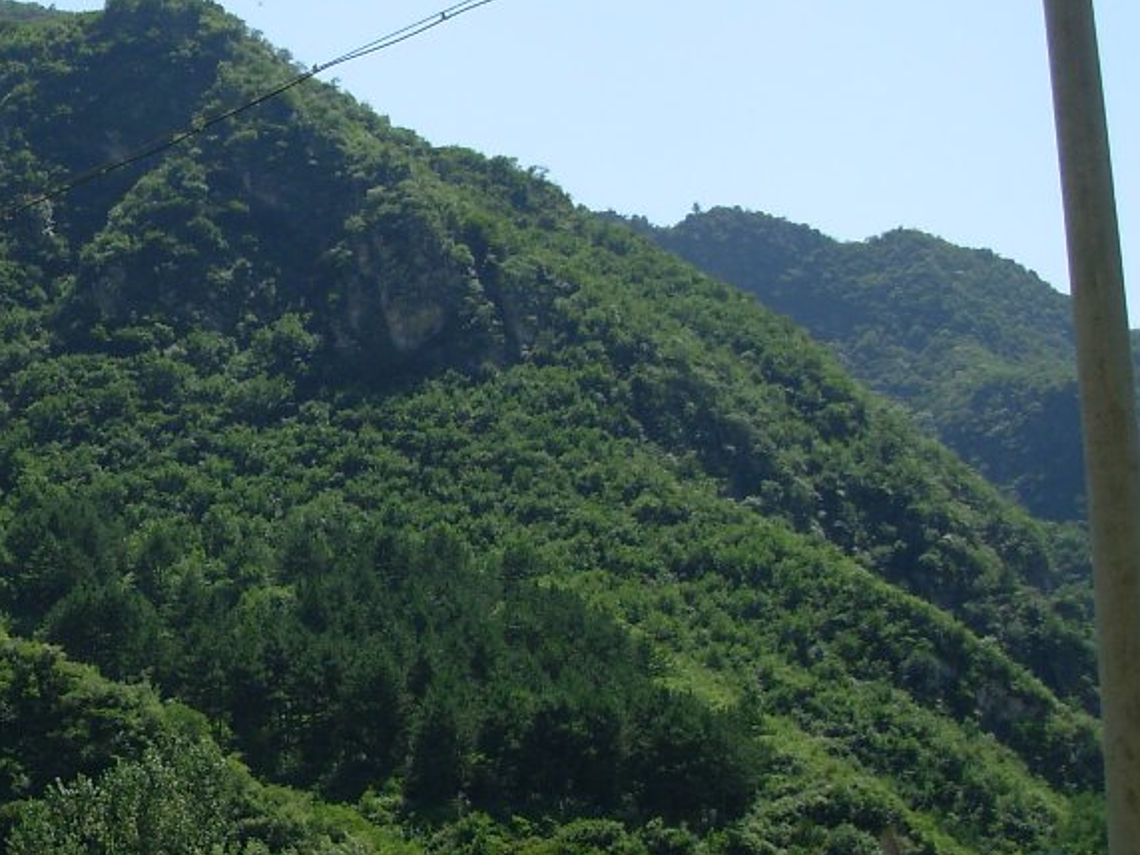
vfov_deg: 21.5
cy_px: 602
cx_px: 122
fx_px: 2239
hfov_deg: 27.6
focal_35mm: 68
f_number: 2.9
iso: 50
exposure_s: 1/886
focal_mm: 6.3
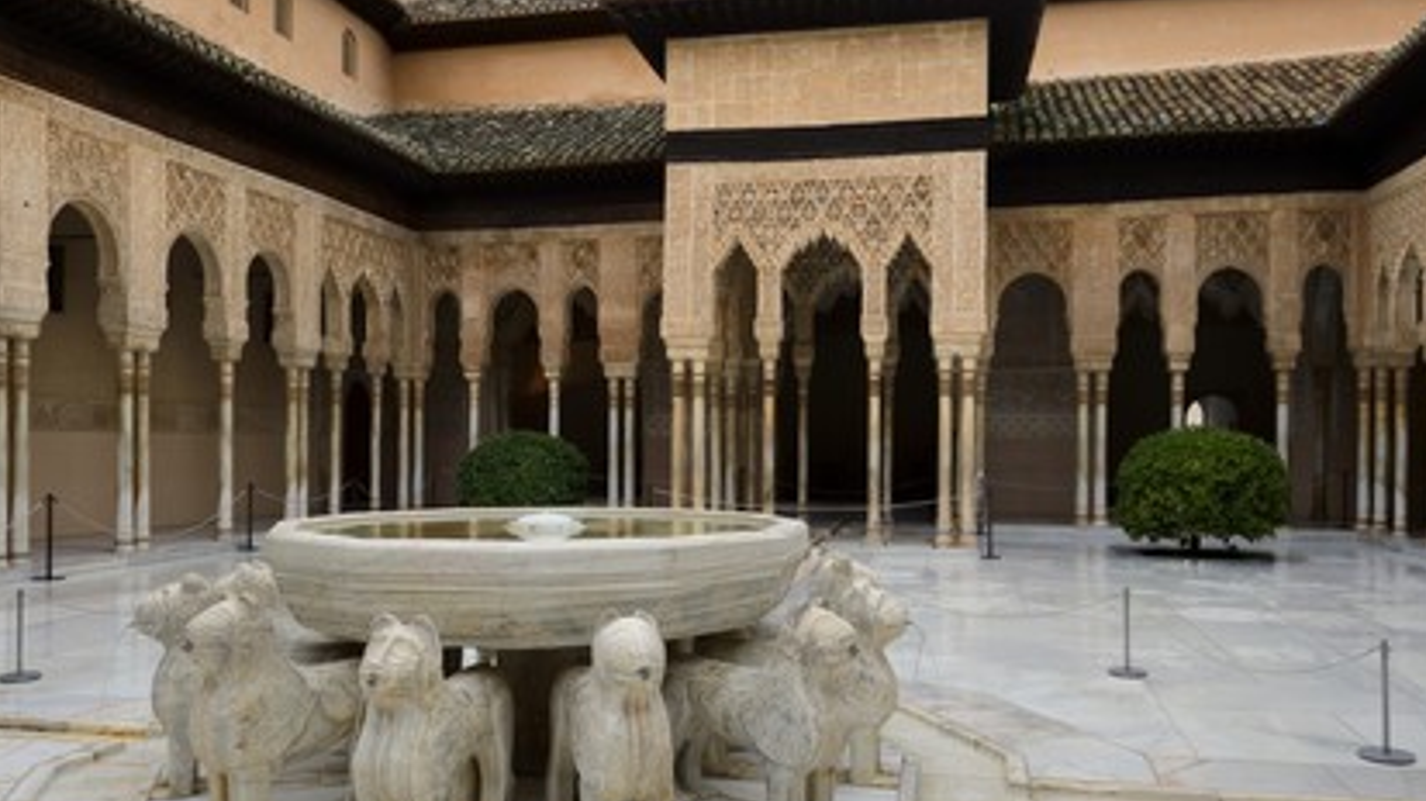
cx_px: 708
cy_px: 445
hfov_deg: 59.5
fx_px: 1247
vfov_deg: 35.6
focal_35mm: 33
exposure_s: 1/100
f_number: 5.6
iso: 400
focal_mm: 31
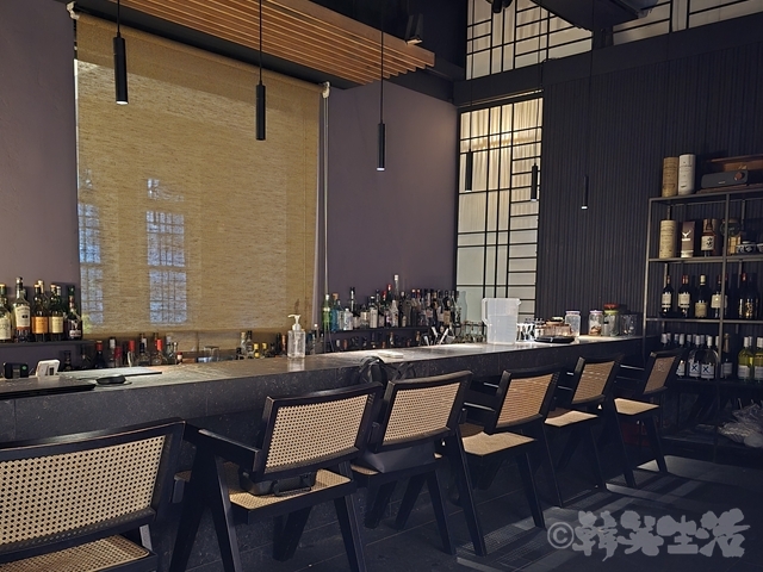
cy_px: 286
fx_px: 507
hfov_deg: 73.9
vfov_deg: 58.9
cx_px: 382
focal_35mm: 23
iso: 2000
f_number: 1.7
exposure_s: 1/24
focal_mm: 6.3
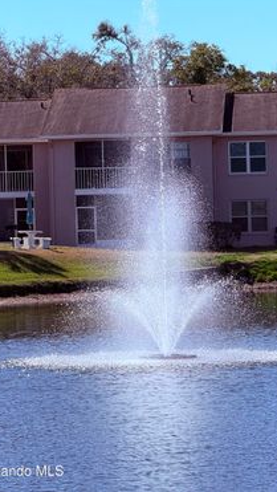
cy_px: 245
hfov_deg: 6.9
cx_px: 183
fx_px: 2296
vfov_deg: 12.2
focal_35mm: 176
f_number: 2.8
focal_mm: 15.66
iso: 50
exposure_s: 1/1546
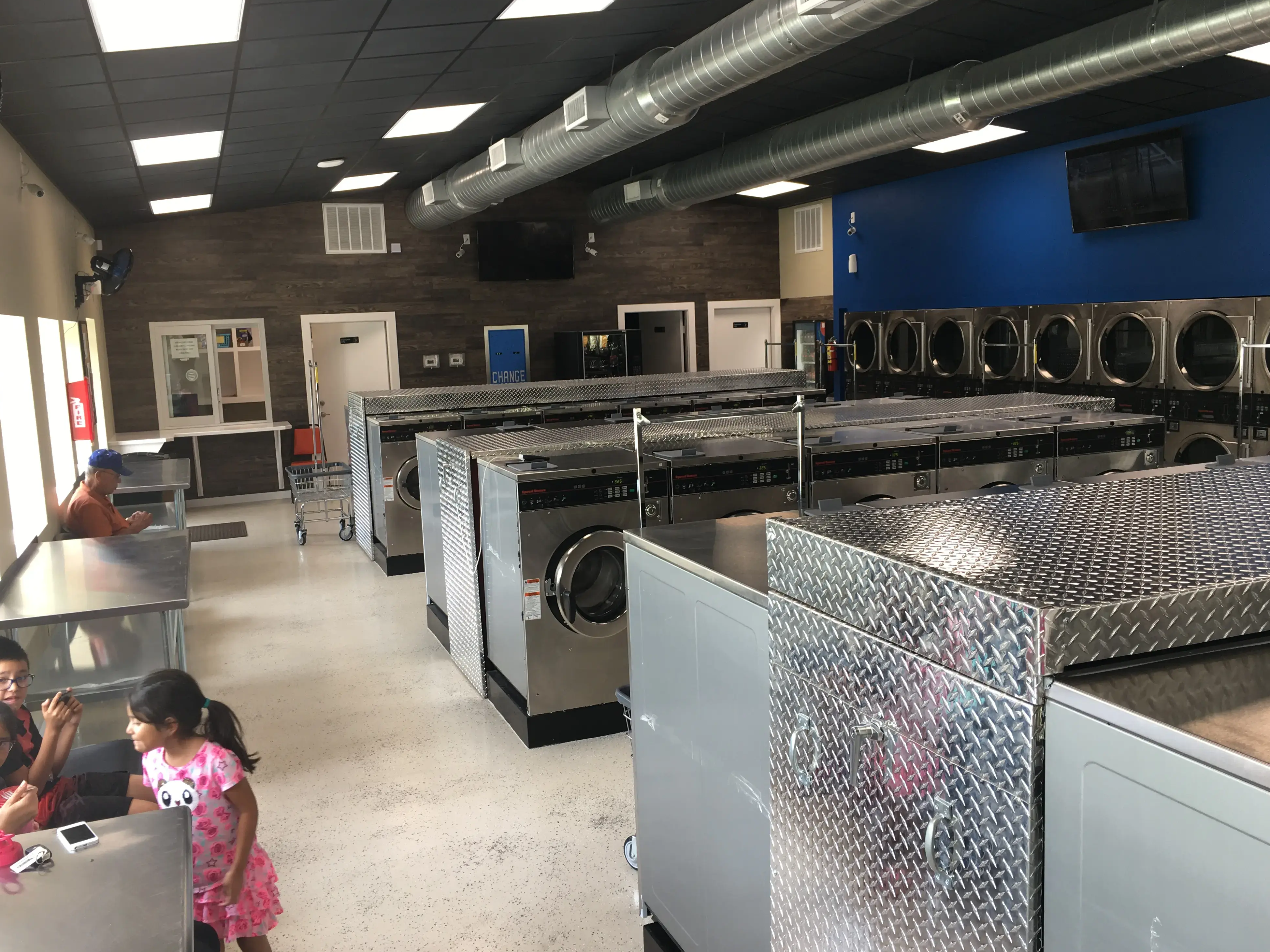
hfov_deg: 60.0
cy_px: 477
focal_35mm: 30
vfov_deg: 46.8
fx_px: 1101
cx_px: 628
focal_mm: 4.15
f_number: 2.2
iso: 25
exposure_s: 1/40
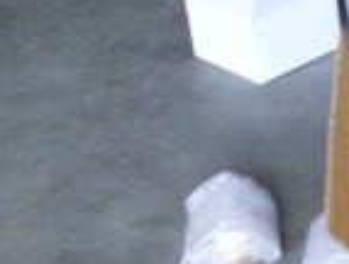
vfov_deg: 6.8
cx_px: 700
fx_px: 2143
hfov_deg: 8.8
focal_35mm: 212
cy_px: 555
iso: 100
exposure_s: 1/45
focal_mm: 6.3
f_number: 2.8
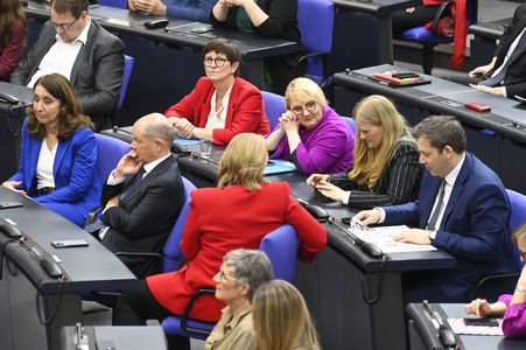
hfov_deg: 9.0
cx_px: 263
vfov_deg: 6.0
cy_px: 175
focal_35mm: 230
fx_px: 3358
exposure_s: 1/400
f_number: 5.6
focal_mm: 230
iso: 10000
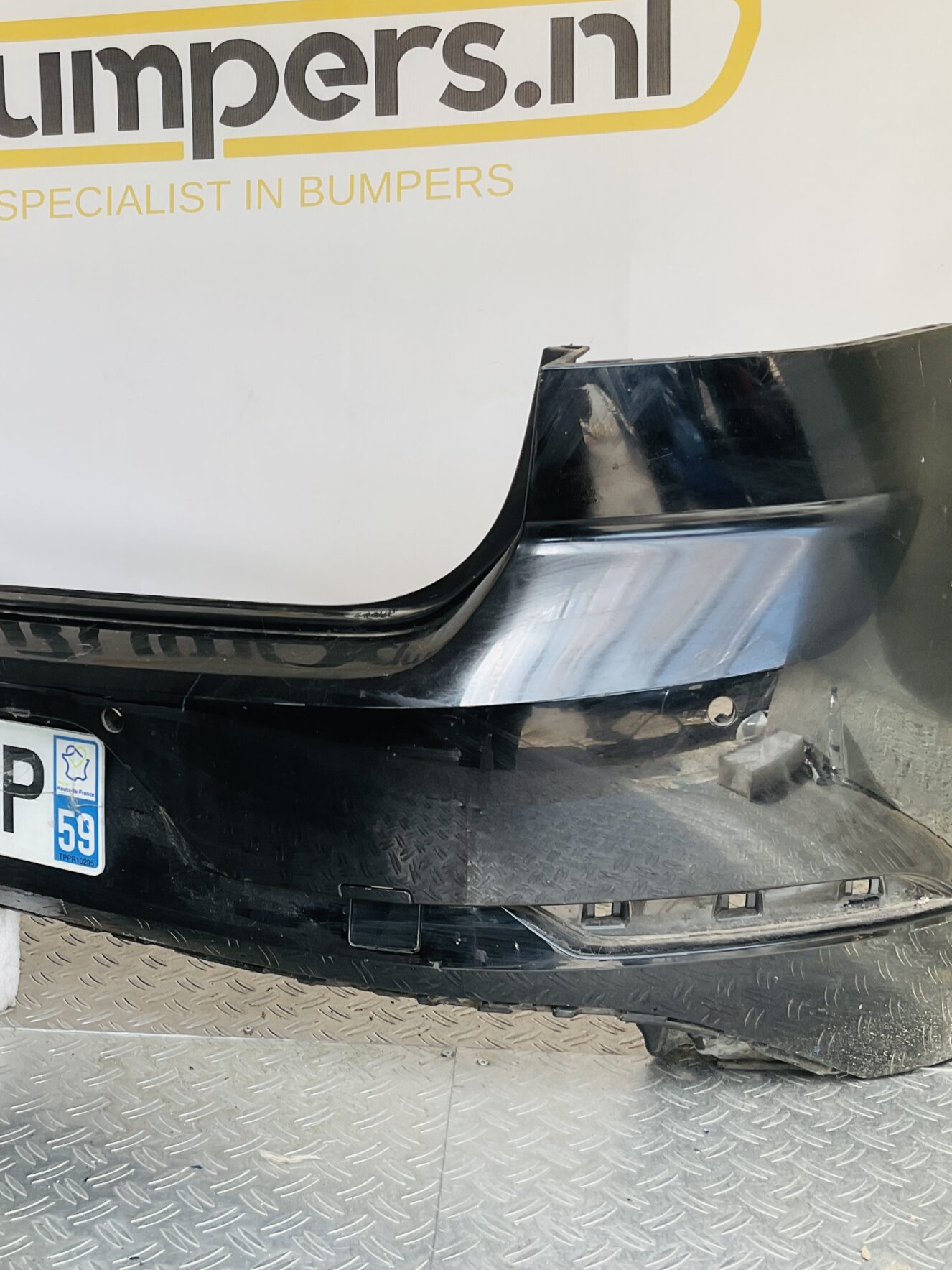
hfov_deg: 33.9
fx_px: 1540
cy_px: 585
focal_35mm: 42
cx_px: 293
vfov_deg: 44.8
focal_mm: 3
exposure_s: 1/191
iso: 16
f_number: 1.8
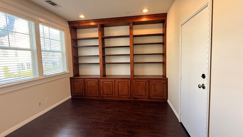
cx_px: 125
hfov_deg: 99.3
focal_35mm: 16
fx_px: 103
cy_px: 66
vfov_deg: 67.0
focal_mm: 2.22
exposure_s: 1/60
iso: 200
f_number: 2.2
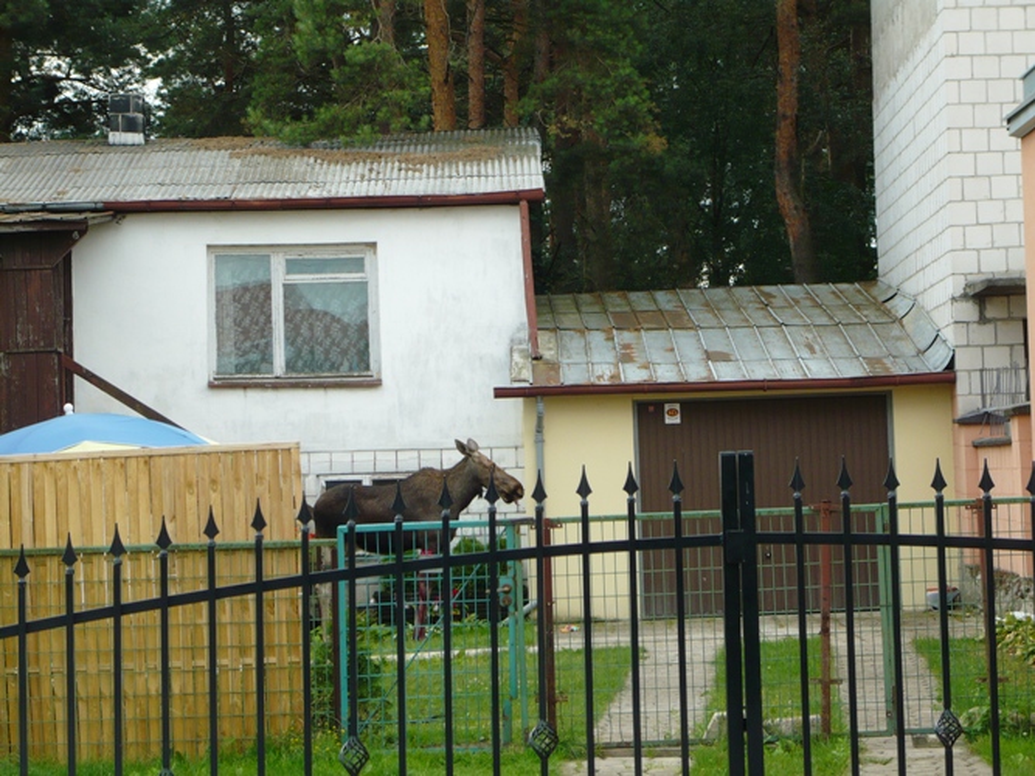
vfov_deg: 14.8
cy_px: 388
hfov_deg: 19.6
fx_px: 2989
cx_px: 518
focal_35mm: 100
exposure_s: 1/200
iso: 100
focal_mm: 16.5
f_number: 5.1
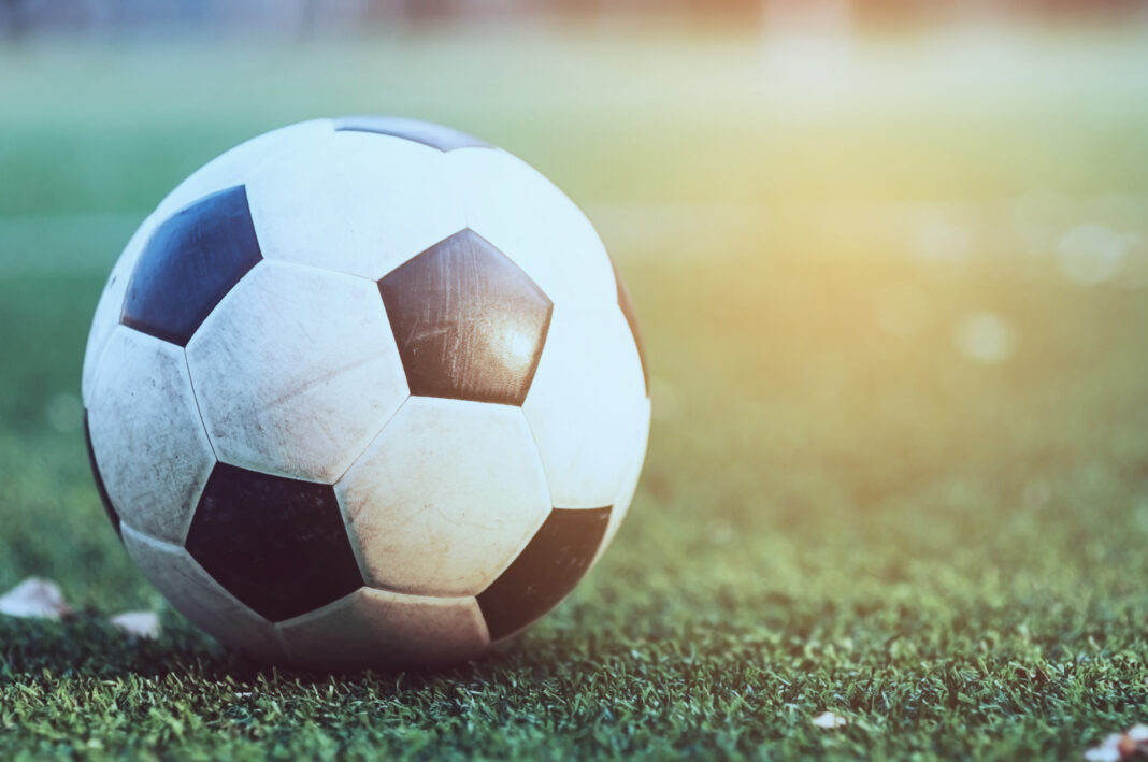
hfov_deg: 16.1
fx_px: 4060
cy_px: 381
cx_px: 574
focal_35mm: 128
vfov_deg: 10.7
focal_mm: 85
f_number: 2.5
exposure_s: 1/1600
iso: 400
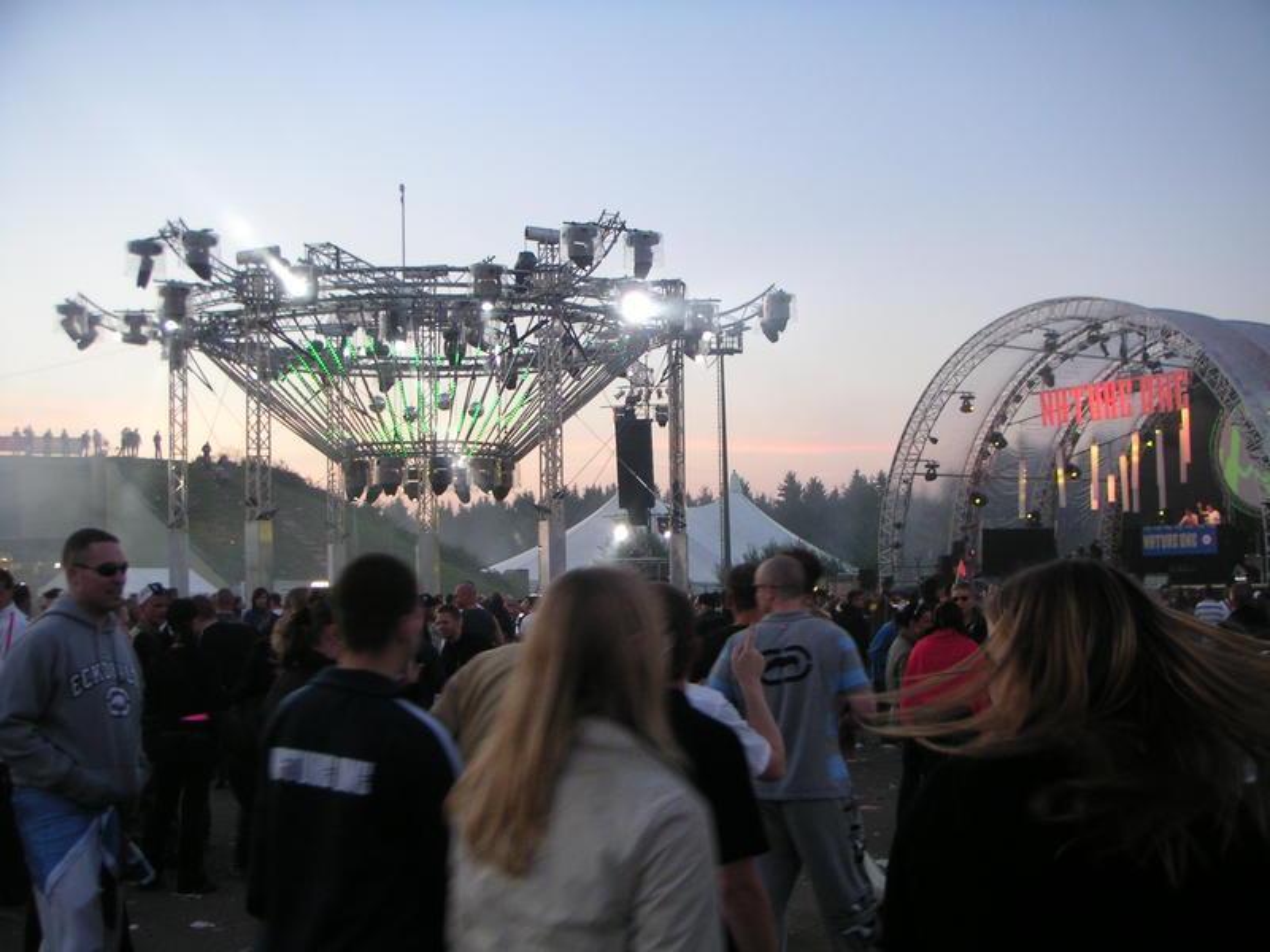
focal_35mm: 38
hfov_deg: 49.0
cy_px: 476
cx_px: 635
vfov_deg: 37.7
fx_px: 1394
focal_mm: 6
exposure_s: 1/45
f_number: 2.8
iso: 100
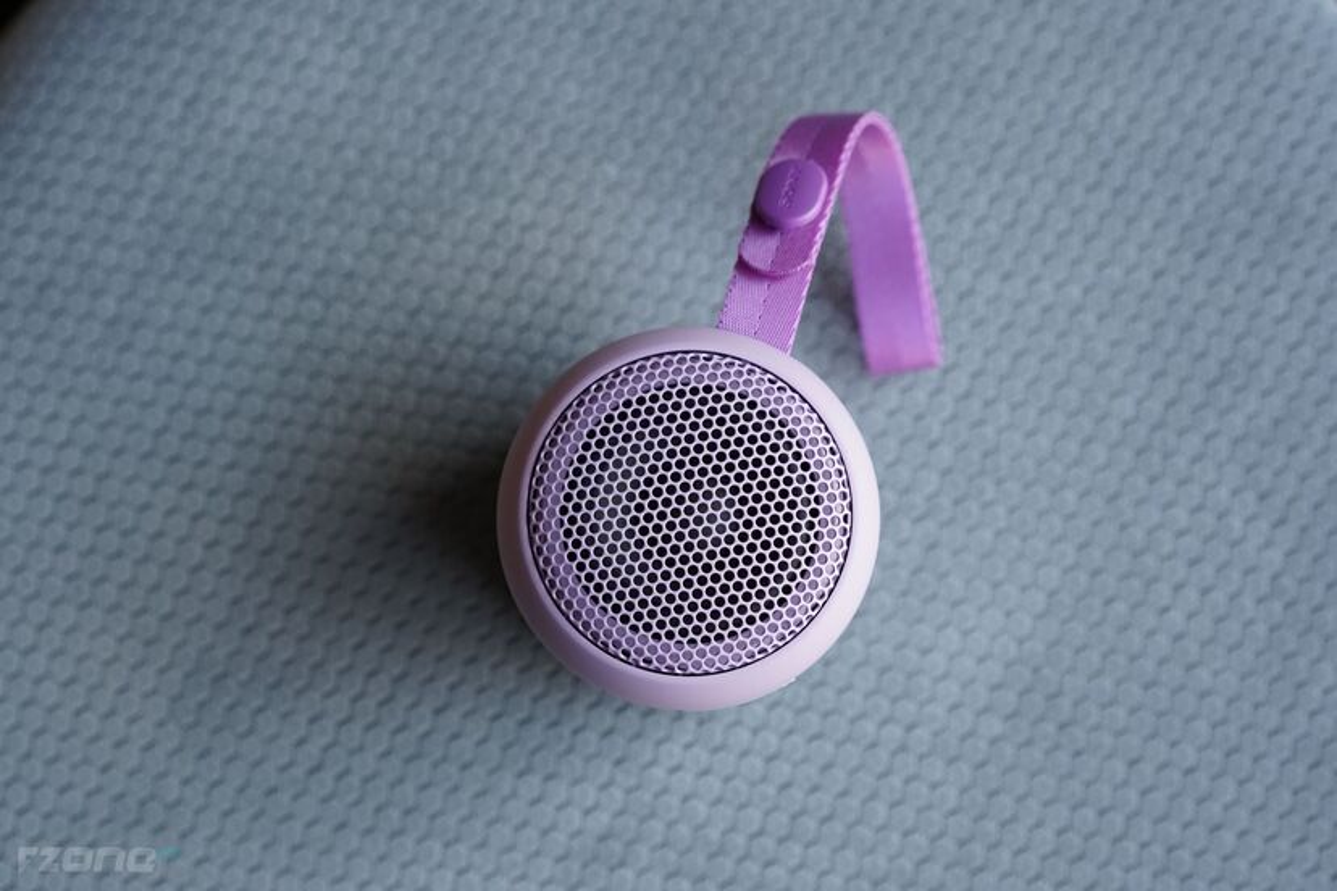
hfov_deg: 36.2
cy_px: 446
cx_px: 668
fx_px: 2042
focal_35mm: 55
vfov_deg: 24.6
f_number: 4
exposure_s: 1/250
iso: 1000
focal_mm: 55
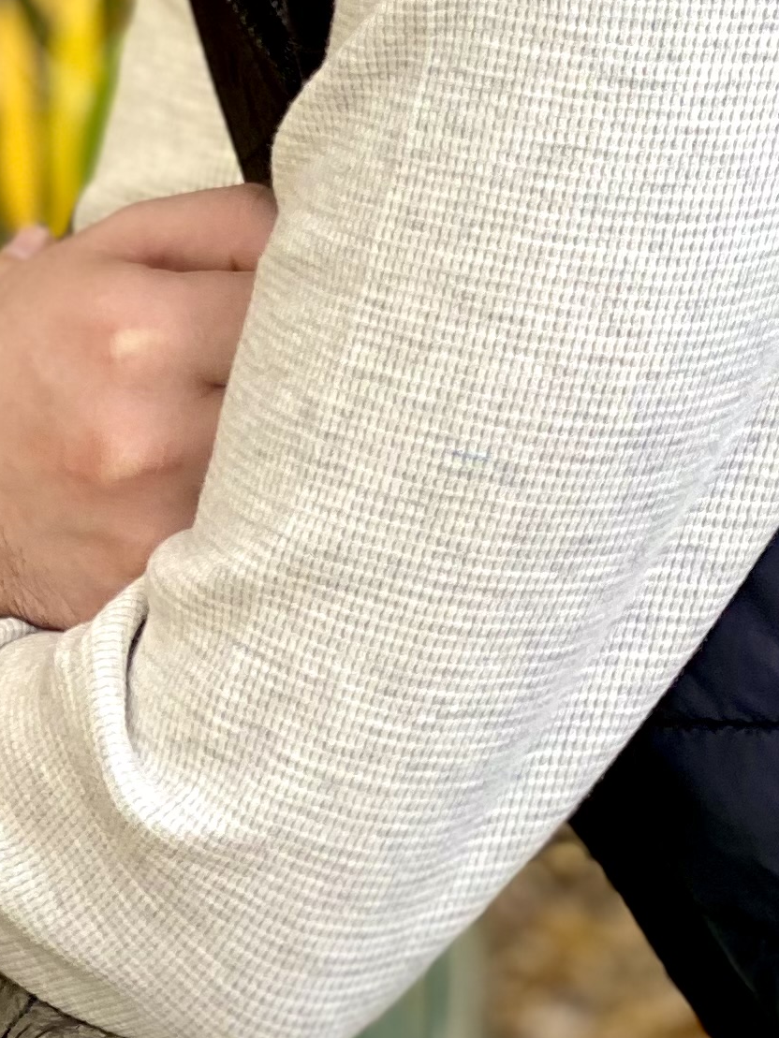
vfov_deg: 10.1
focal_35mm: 189
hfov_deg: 7.7
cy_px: -607
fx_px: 5670
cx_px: -288
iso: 32
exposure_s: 1/122
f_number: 2
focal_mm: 6
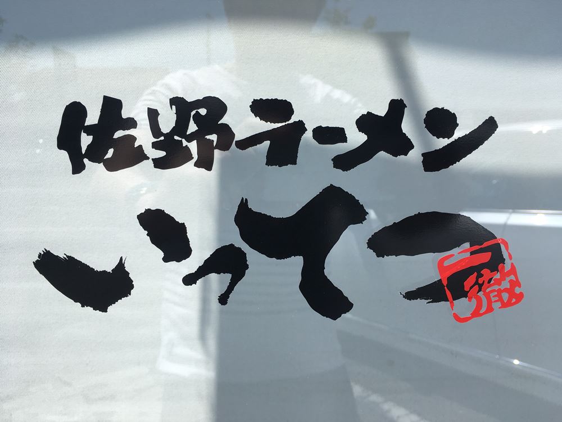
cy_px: 211
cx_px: 281
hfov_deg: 61.7
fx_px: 471
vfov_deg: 48.2
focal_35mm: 29
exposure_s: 1/1241
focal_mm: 4.15
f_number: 2.2
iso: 25
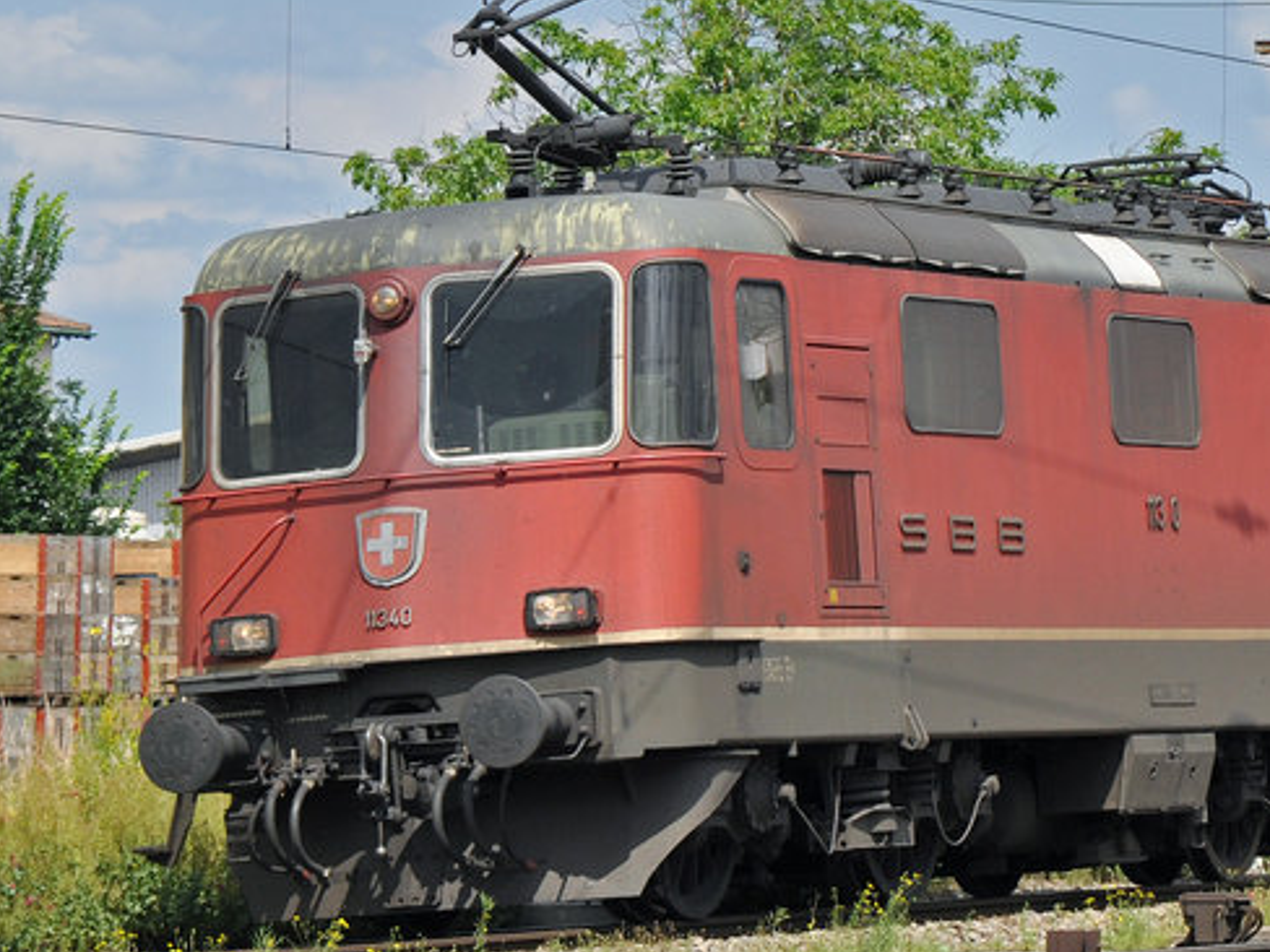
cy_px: 194
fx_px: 9099
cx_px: 1036
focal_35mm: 248
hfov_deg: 8.0
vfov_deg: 6.0
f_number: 7.1
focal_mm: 70
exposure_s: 1/1000
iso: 250
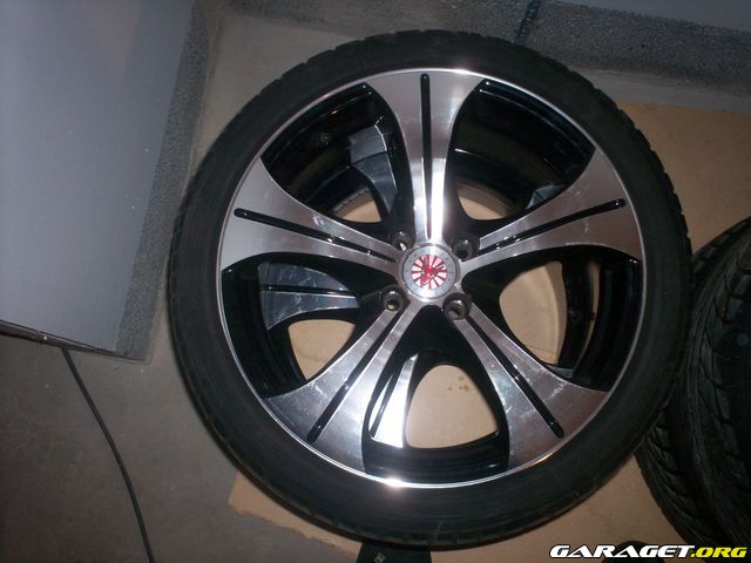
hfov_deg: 51.4
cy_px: 282
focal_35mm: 36
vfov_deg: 39.7
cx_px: 376
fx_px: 781
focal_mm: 6
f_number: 4.5
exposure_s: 1/60
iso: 140
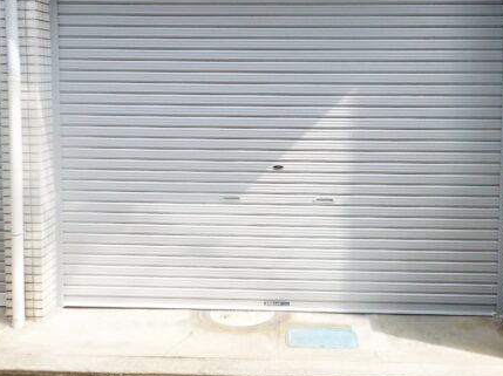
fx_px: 610
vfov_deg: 33.5
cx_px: 266
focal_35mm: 42
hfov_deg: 44.8
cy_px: 88
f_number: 3.2
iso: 80
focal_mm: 4.5
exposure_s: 1/320
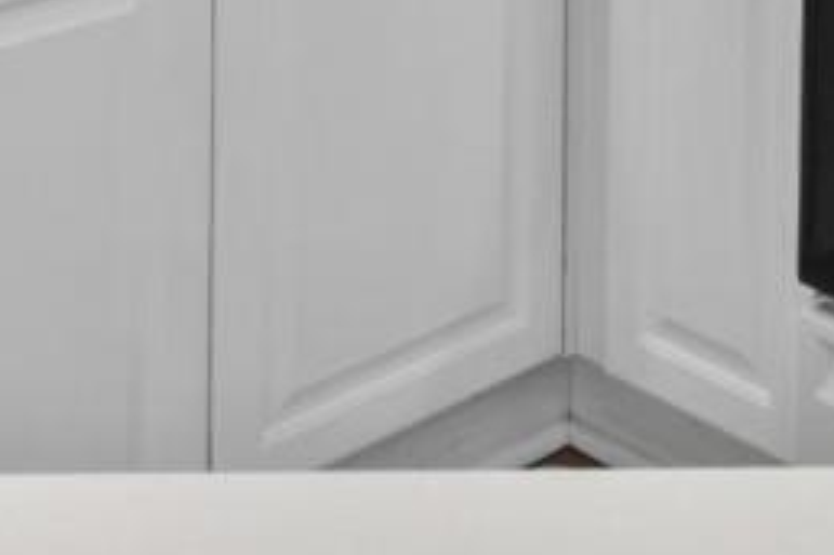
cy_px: -880
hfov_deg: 19.8
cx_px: 756
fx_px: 2338
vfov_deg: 10.9
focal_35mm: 101
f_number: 4.8
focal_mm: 11
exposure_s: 1/20
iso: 100
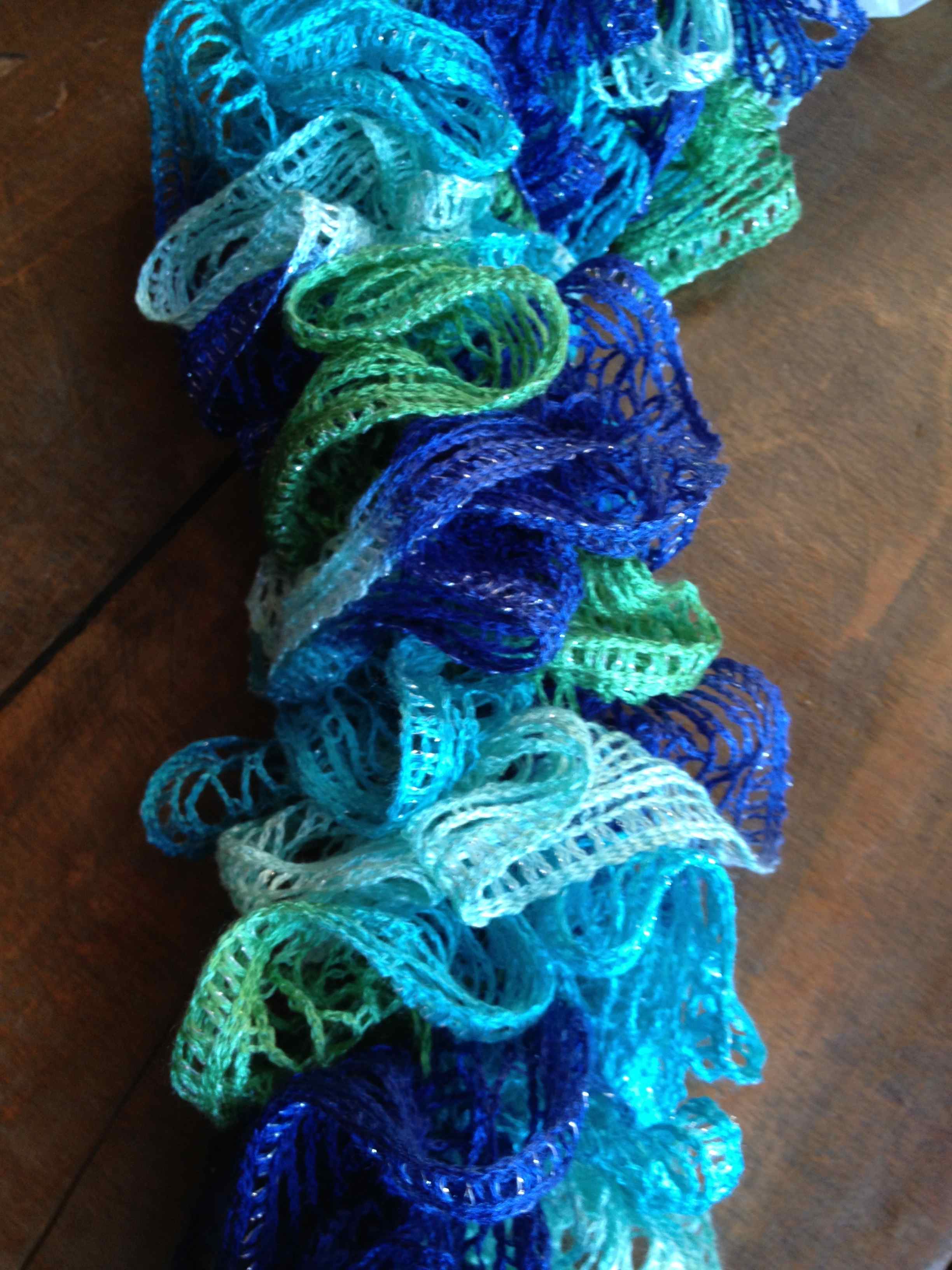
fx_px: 1283
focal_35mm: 35
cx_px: 476
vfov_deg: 52.6
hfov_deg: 40.7
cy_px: 635
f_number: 2.4
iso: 64
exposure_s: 1/20
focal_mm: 4.28
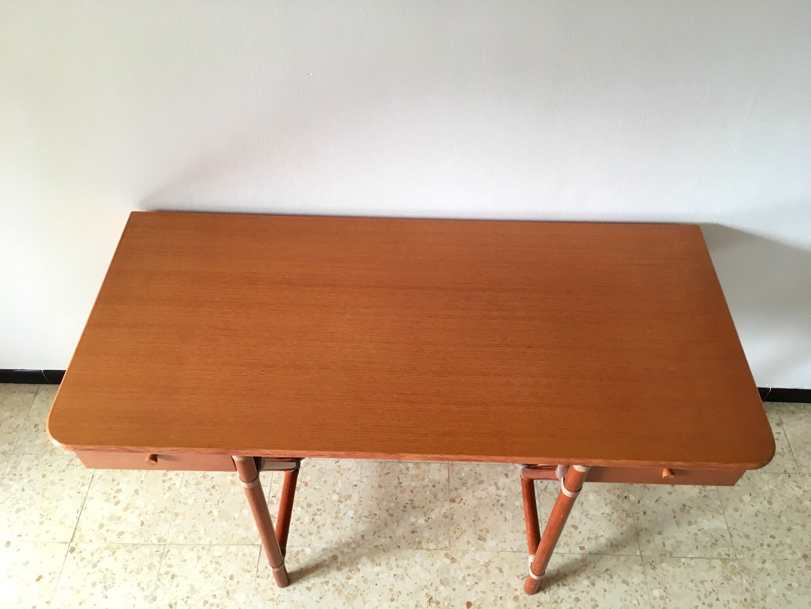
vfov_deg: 48.2
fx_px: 679
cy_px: 304
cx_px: 406
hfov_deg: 61.7
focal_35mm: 29
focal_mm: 4.15
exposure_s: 1/33
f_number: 2.2
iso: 80
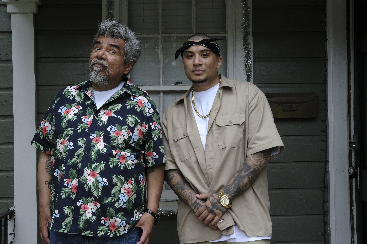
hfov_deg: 37.5
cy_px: 122
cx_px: 184
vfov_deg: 25.5
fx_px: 540
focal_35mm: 53
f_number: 16
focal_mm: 35
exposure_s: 1/125
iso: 1250
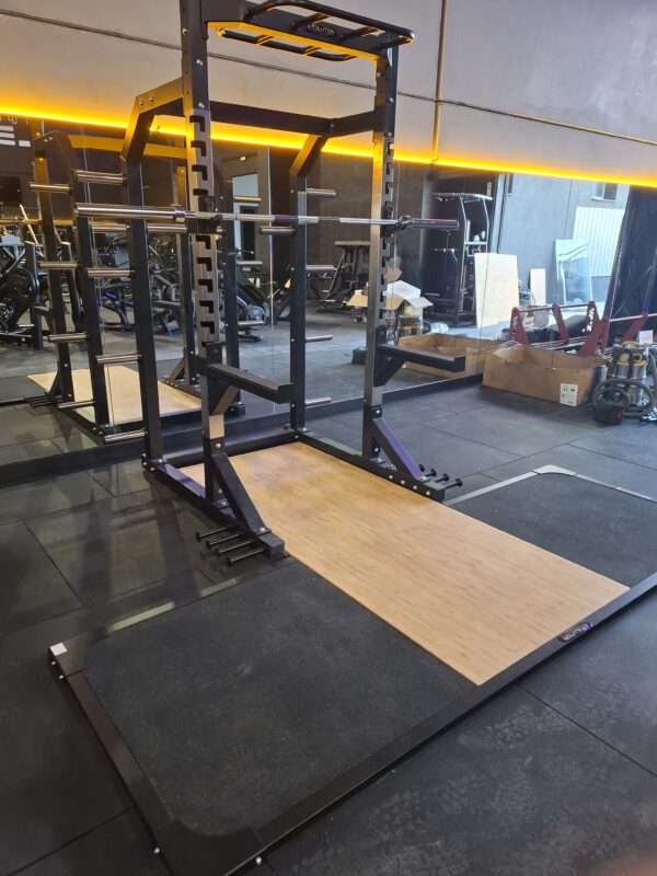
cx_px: 328
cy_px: 438
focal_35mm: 23
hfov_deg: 58.9
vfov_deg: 73.9
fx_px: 582
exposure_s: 1/50
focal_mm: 5.54
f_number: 1.8
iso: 250
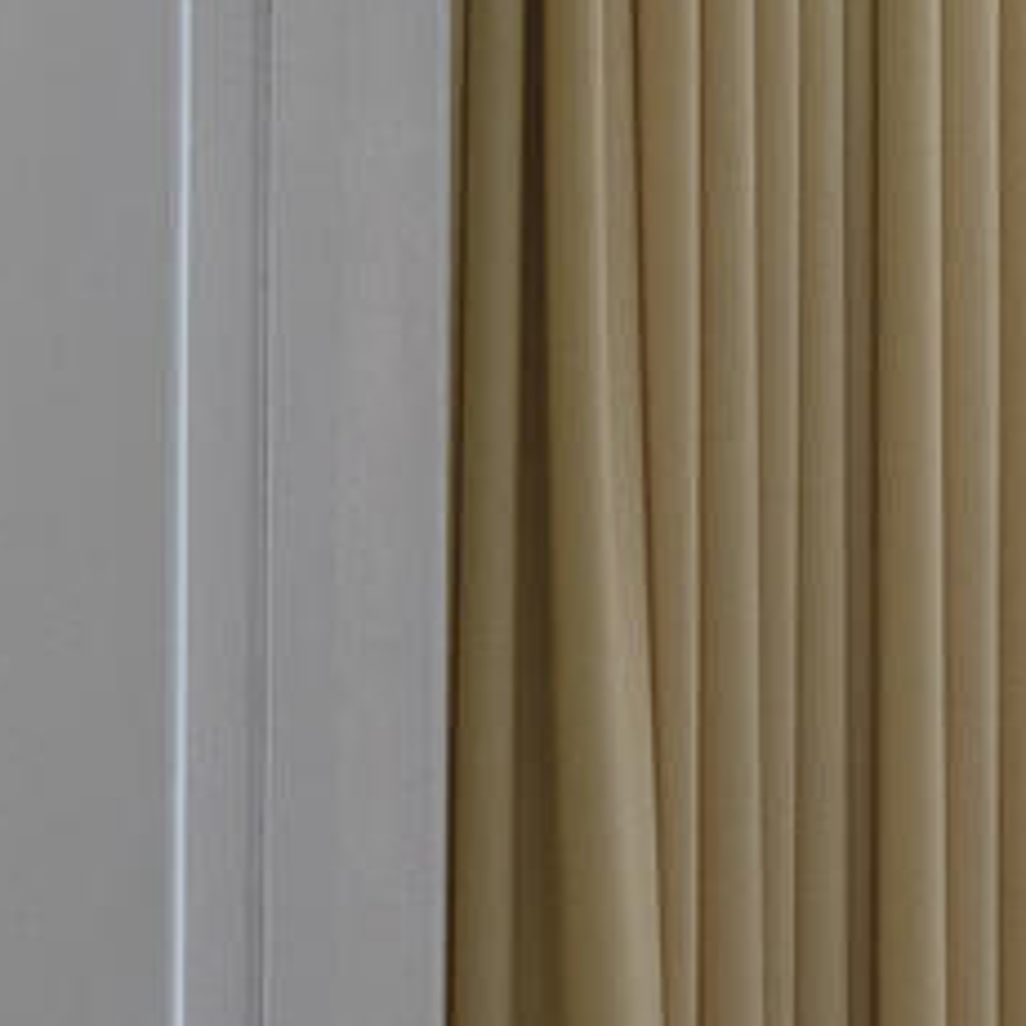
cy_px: 923
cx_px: -3060
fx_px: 8685
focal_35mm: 259
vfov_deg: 6.7
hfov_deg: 5.8
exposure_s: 1/100
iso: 320
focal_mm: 35
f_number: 5.6
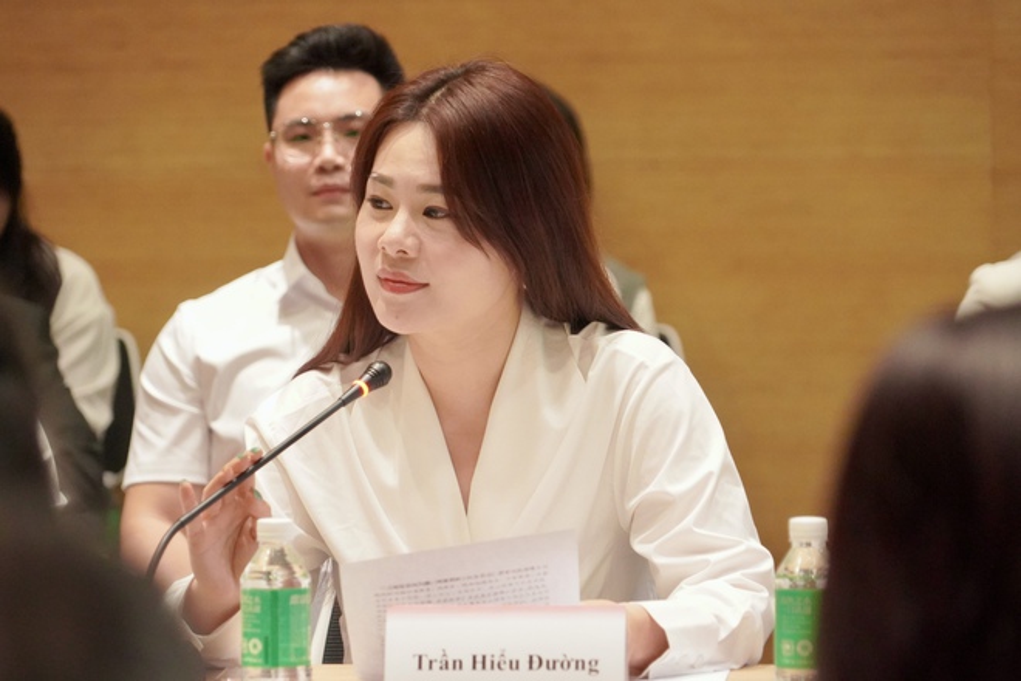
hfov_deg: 10.8
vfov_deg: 7.2
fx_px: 5417
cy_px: 340
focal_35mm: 191
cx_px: 510
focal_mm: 191
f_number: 6.3
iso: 10000
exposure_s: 1/100
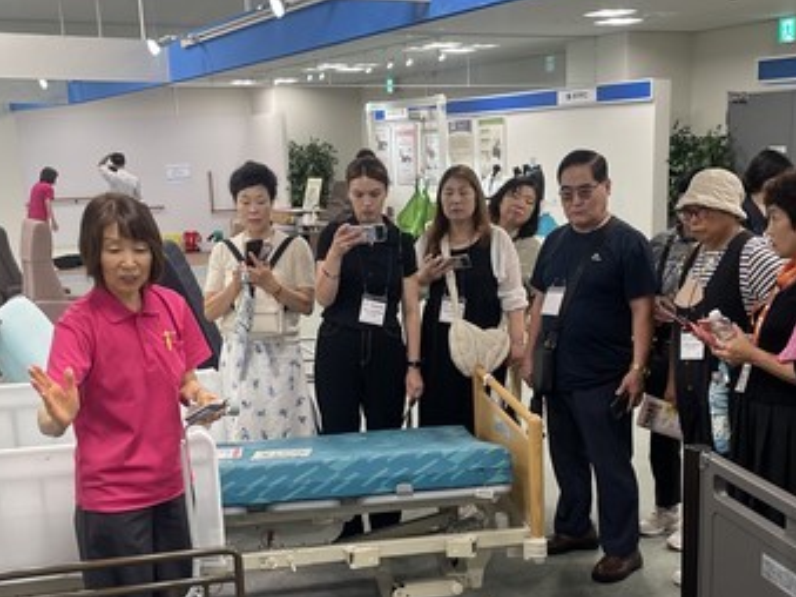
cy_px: 390
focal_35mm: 46
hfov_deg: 41.2
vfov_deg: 31.3
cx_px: 434
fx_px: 1057
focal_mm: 4.2
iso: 125
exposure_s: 1/121
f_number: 1.6
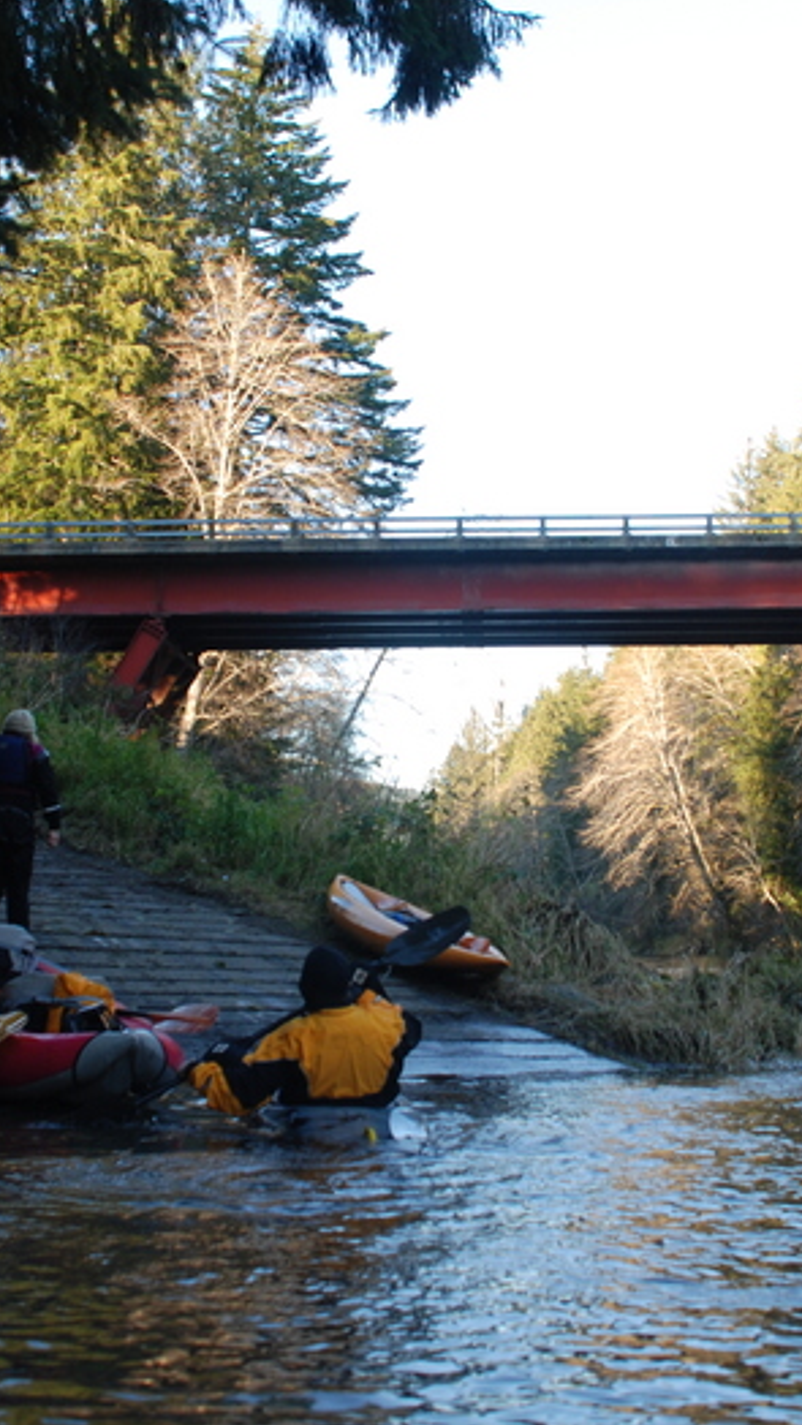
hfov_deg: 24.9
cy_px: 719
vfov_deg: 42.9
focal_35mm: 48
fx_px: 1814
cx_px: 402
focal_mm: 20
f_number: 5
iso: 200
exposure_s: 1/100
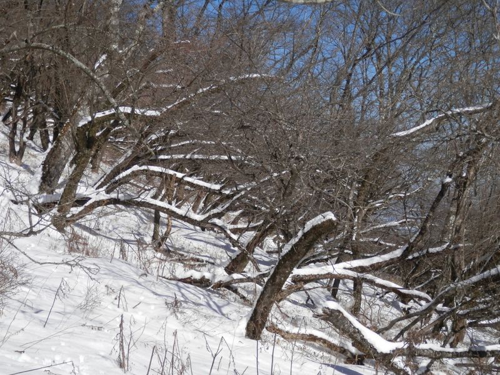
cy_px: 188
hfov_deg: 29.4
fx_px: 953
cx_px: 250
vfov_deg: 22.3
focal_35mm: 66
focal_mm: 11.9
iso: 100
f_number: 12.4
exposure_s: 1/200
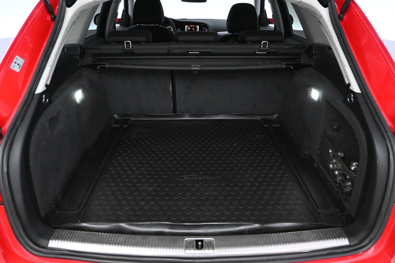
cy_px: 132
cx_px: 198
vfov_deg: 44.6
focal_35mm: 29
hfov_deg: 63.2
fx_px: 321
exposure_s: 1/125
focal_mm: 19.5
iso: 6400
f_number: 4.5
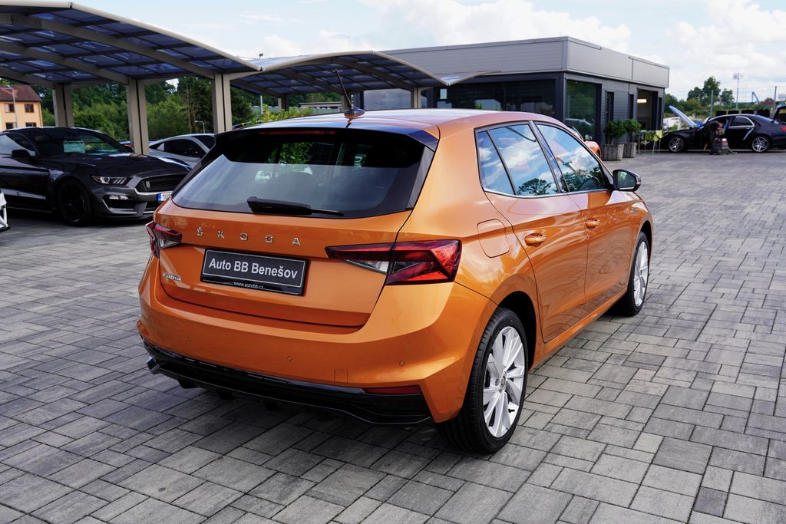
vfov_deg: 40.0
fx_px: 721
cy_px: 262
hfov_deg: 57.2
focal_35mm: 33
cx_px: 393
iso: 100
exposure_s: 1/100
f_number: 7.1
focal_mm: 33
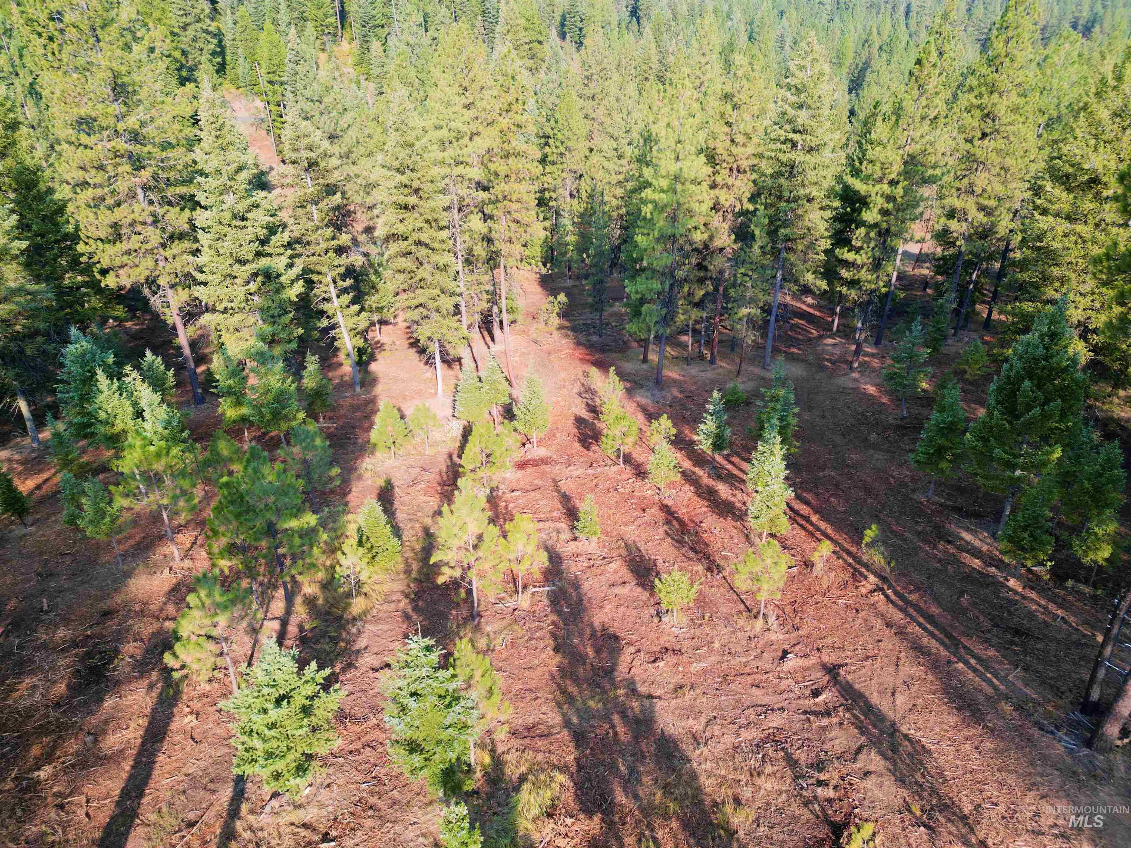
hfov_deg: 71.6
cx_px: 566
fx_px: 784
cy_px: 424
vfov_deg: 56.8
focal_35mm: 24
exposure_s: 1/725
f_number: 1.7
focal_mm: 6.72
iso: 110
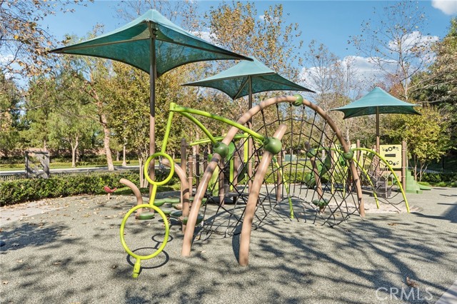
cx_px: 228
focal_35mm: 29
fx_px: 368
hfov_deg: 63.7
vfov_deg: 44.9
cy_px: 152
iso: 100
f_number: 8
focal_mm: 29
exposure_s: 1/250
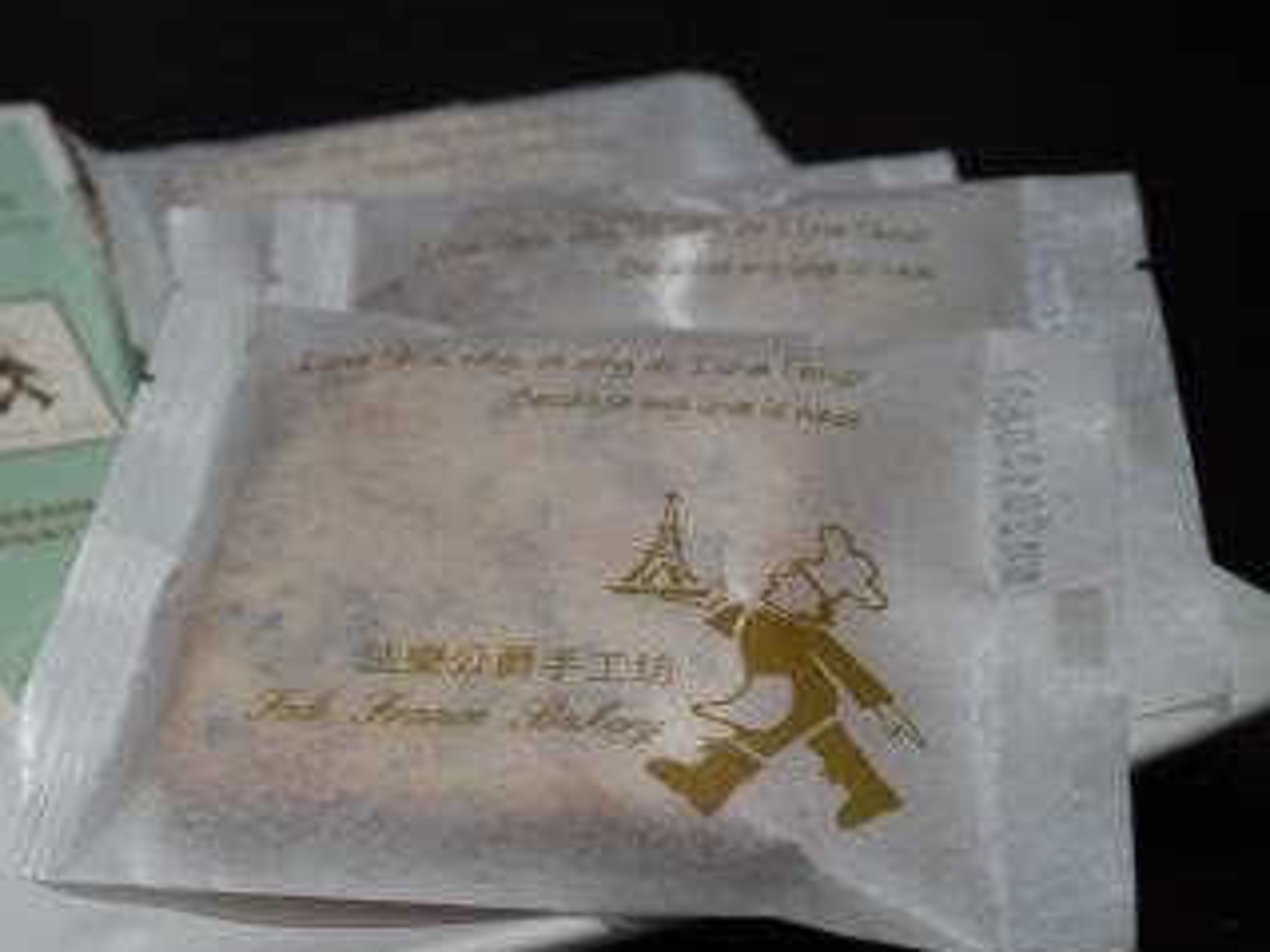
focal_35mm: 59
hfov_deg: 32.6
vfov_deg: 24.7
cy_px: 594
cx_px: 474
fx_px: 2164
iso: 320
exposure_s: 1/60
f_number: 4.5
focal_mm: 21
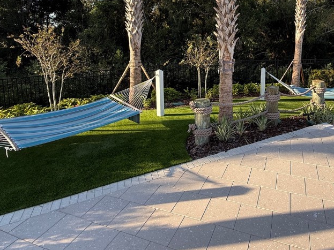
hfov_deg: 72.1
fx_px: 222
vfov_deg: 55.9
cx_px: 218
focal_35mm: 23
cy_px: 61
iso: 64
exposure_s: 1/353
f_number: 2.2
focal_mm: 2.22
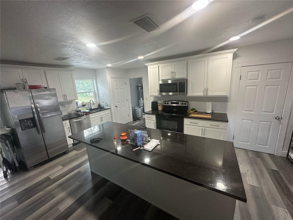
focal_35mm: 14
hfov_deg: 102.1
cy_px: 110
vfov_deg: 85.7
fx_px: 119
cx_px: 146
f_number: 2.2
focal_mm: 2.22
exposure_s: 1/120
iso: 250
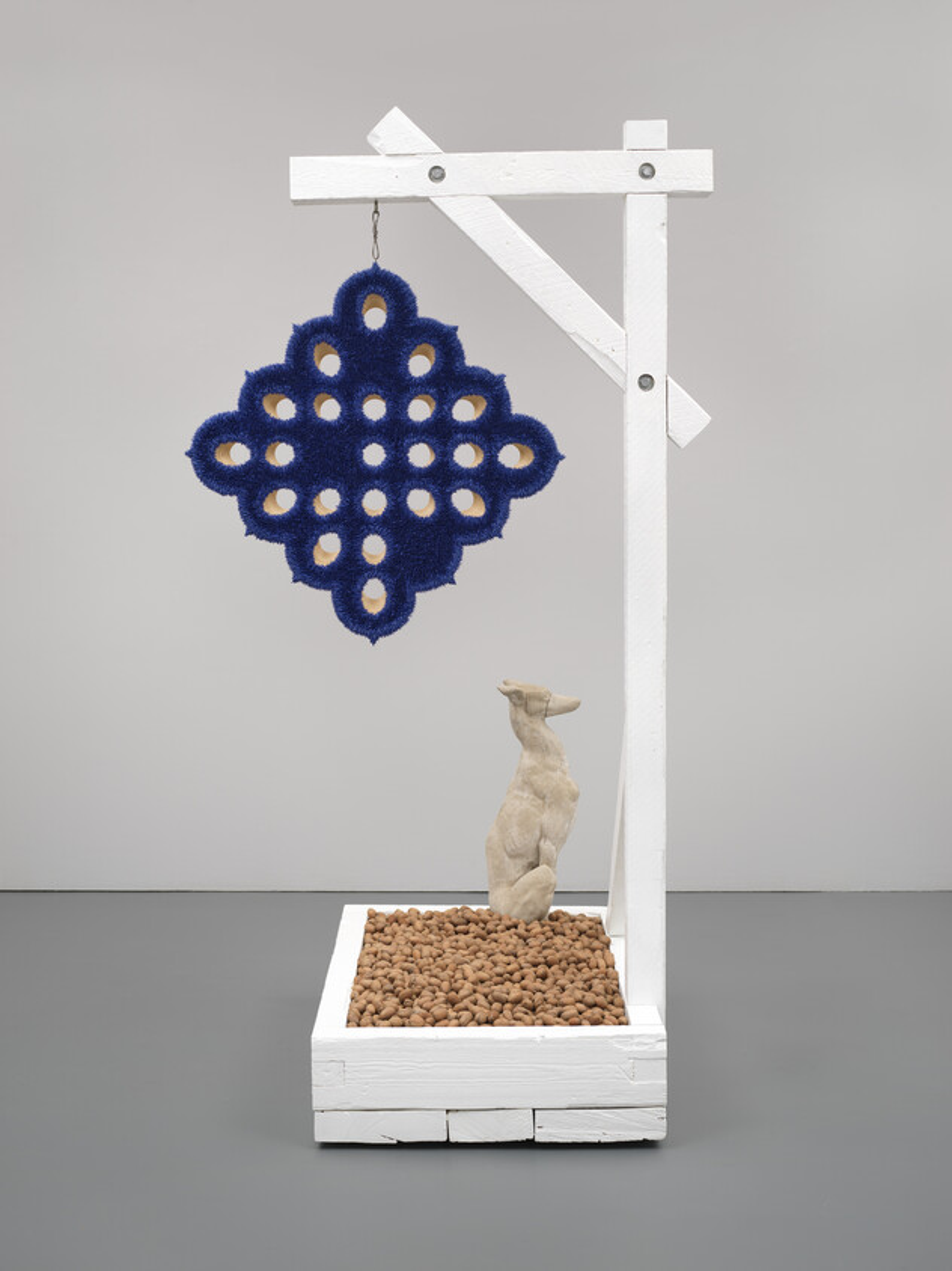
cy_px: 636
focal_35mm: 51
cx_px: 476
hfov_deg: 28.6
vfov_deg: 37.5
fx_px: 1871
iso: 64
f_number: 11
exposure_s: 1/125
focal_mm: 80
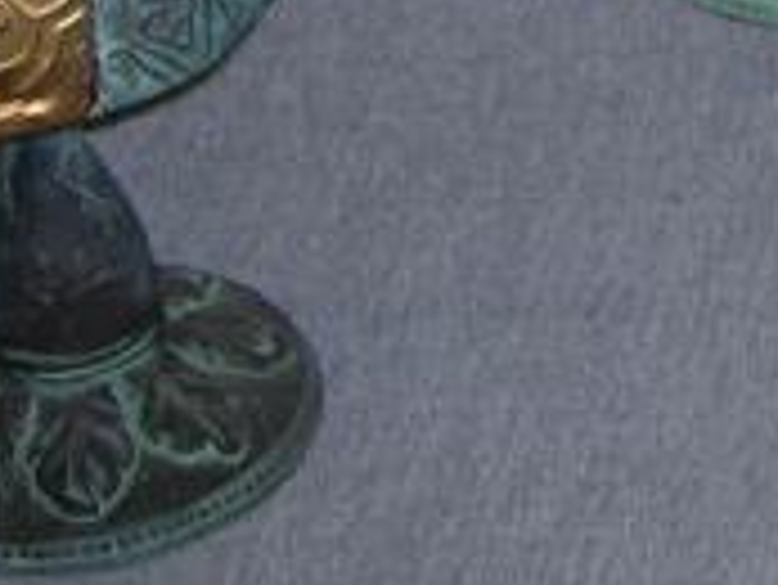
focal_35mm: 157
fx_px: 3531
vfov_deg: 8.8
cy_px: -720
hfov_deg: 12.0
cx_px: 1160
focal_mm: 5.7
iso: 50
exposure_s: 1/60.1
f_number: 2.9
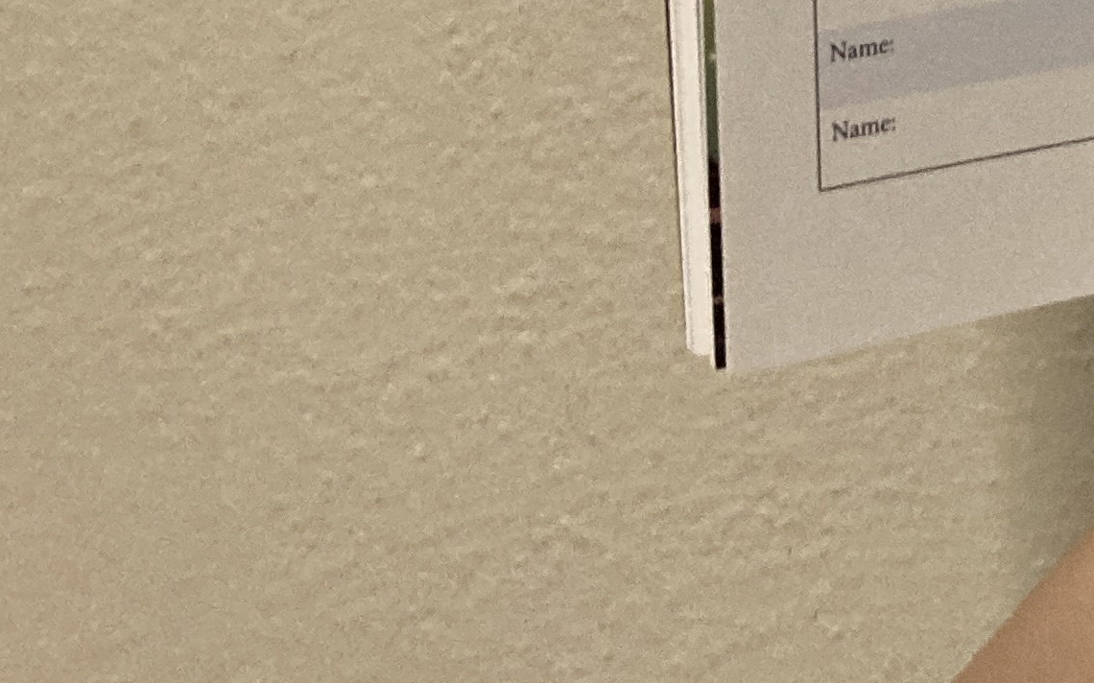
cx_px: 1752
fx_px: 3130
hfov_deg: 17.4
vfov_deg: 11.6
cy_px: -524
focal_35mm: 105
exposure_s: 1/60
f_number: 1.8
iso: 320
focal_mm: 3.99
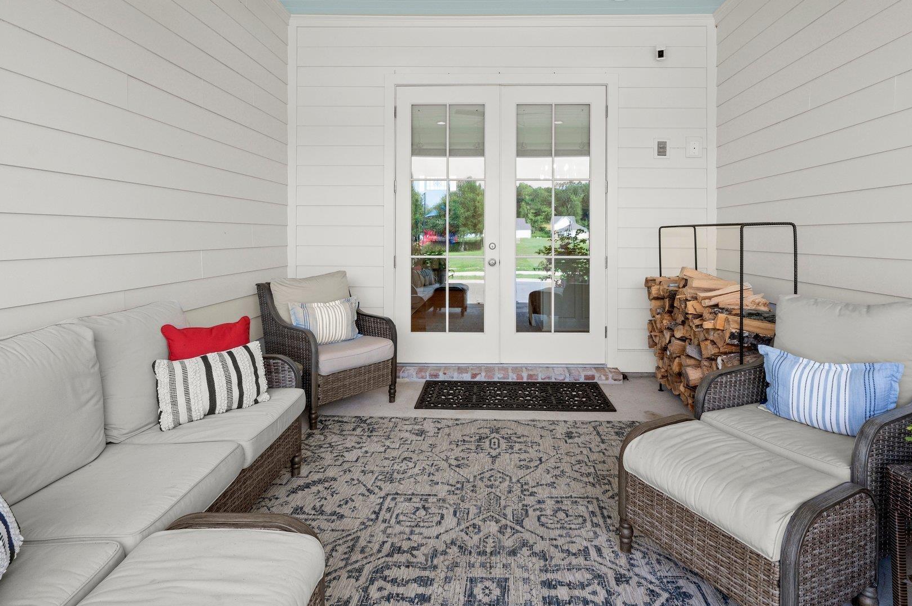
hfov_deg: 86.8
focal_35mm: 19
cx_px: 496
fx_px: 481
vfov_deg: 63.7
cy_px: 236
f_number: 8
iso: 640
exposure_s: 1/160
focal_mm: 15
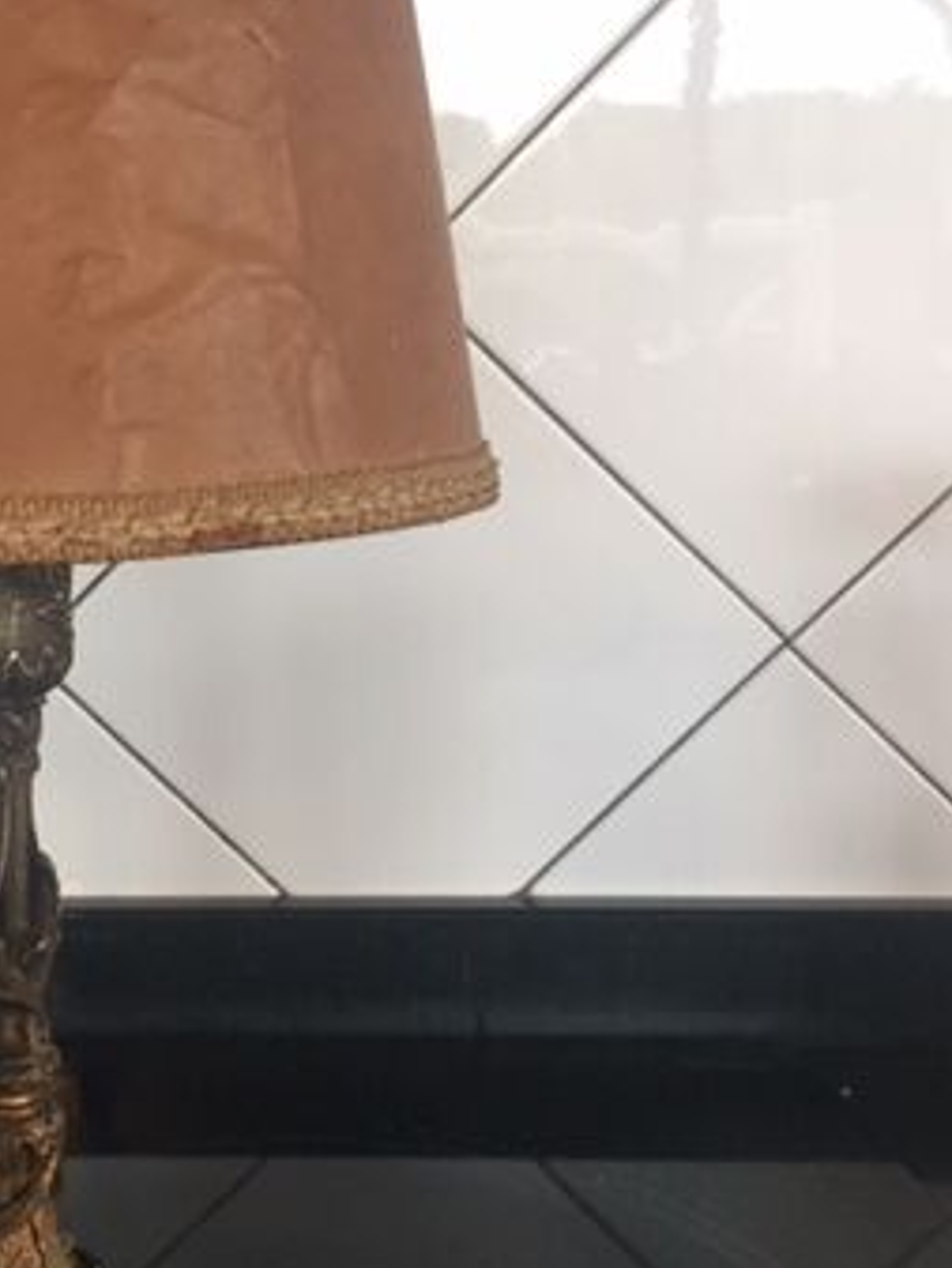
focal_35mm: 55
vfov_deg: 34.9
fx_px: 2016
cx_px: 56
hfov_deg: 25.6
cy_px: 561
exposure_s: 1/33
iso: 160
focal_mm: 4.15
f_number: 2.2
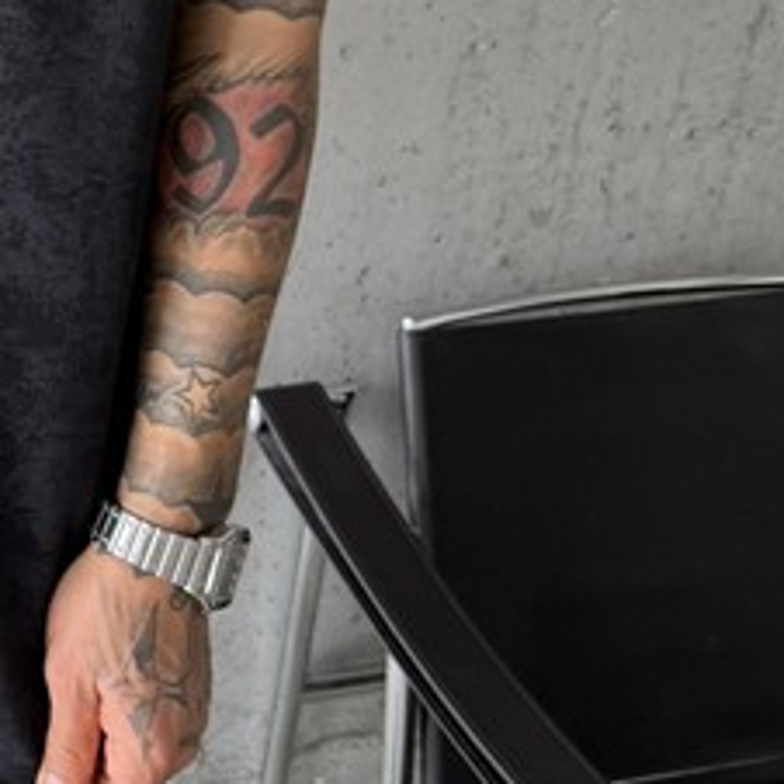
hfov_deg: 21.1
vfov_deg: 22.7
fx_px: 1922
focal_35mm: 75
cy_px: 132
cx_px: -208
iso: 125
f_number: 1.78
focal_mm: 6.76
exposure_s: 1/121
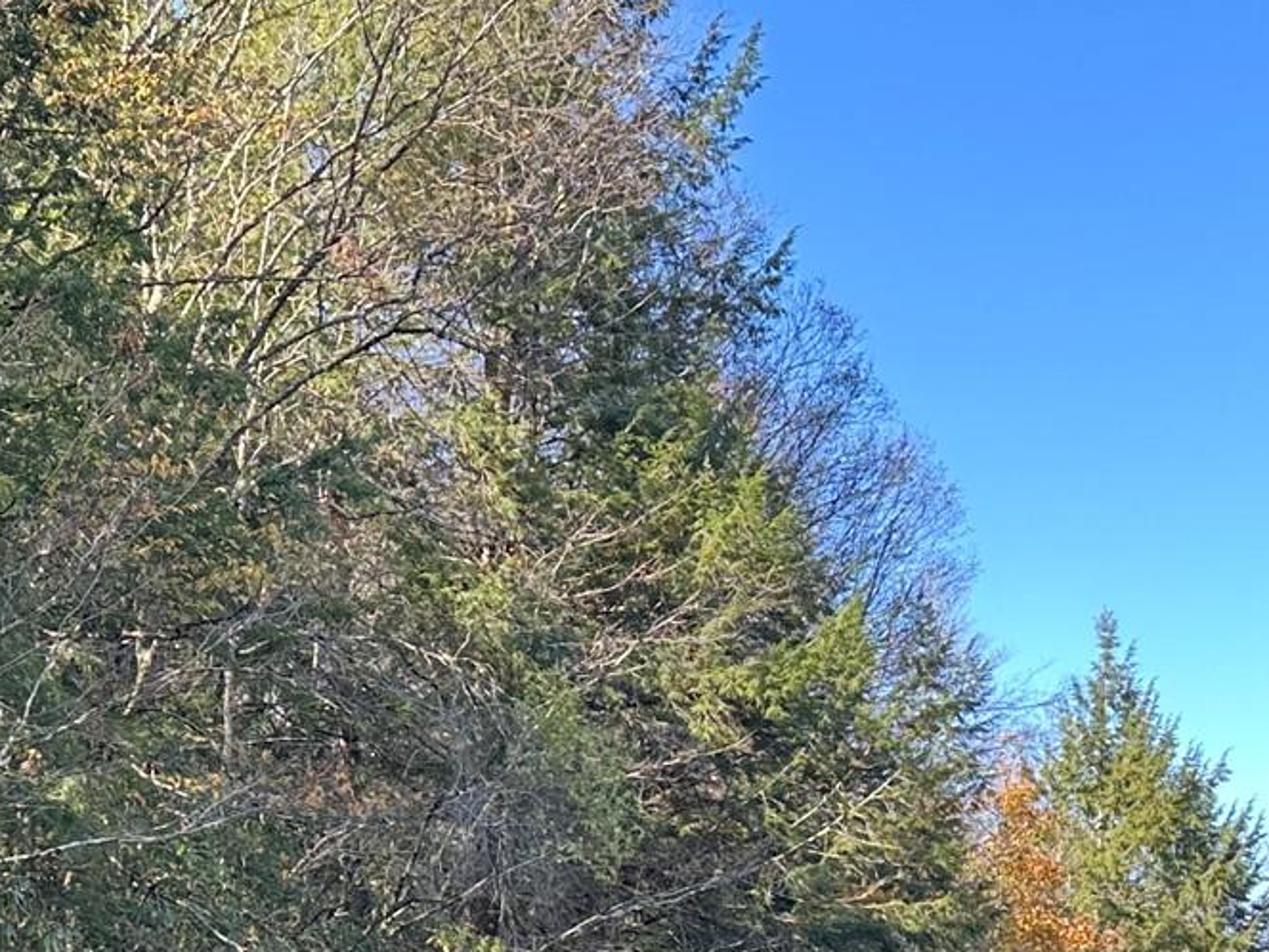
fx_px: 2713
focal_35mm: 74
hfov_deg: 26.2
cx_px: 411
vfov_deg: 18.3
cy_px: 1292
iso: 80
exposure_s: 1/354
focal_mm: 6.86
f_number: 1.78
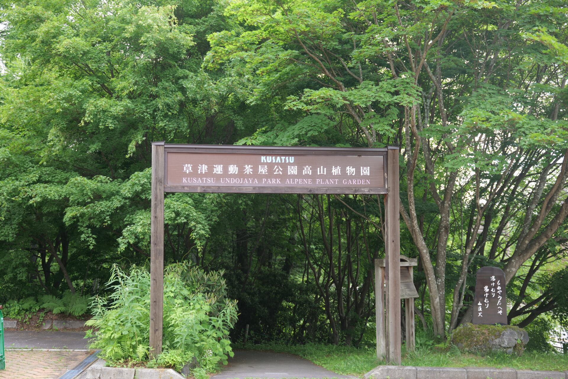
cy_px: 190
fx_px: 631
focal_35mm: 40
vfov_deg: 33.4
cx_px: 284
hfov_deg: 48.5
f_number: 2.8
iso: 100
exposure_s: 1/80
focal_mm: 40
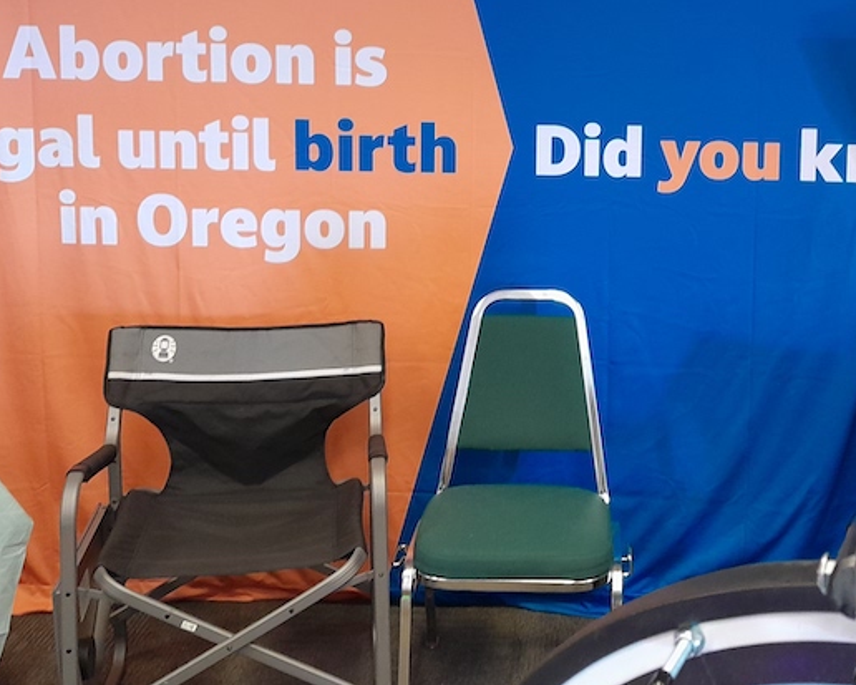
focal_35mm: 46
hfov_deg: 39.7
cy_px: 147
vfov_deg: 32.0
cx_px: 584
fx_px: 1166
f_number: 1.8
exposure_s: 1/30
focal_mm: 4
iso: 400
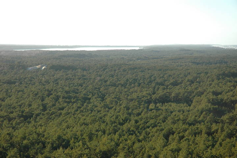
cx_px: 118
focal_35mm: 105
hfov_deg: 19.5
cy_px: 79
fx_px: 691
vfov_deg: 13.0
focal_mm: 70
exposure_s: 1/250
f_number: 8
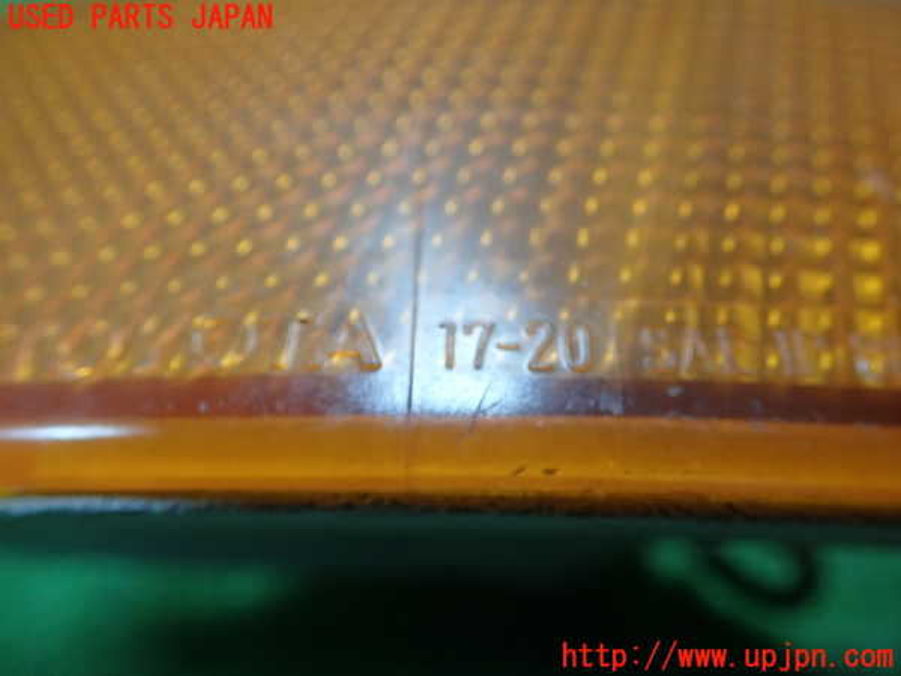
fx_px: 781
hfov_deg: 60.0
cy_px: 338
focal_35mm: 30
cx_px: 450
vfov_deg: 46.8
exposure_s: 1/125
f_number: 2.3
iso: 320
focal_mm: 5.5
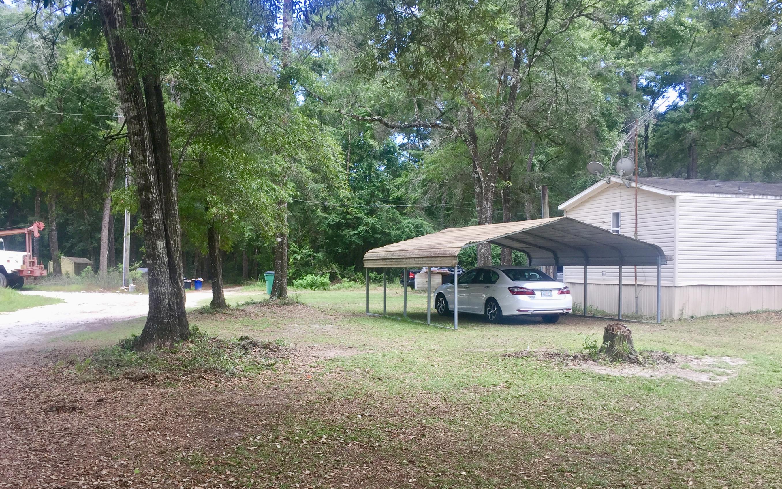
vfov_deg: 37.1
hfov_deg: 56.6
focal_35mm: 34
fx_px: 725
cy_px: 298
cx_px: 354
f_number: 2.2
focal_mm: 4.15
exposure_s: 1/140
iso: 32
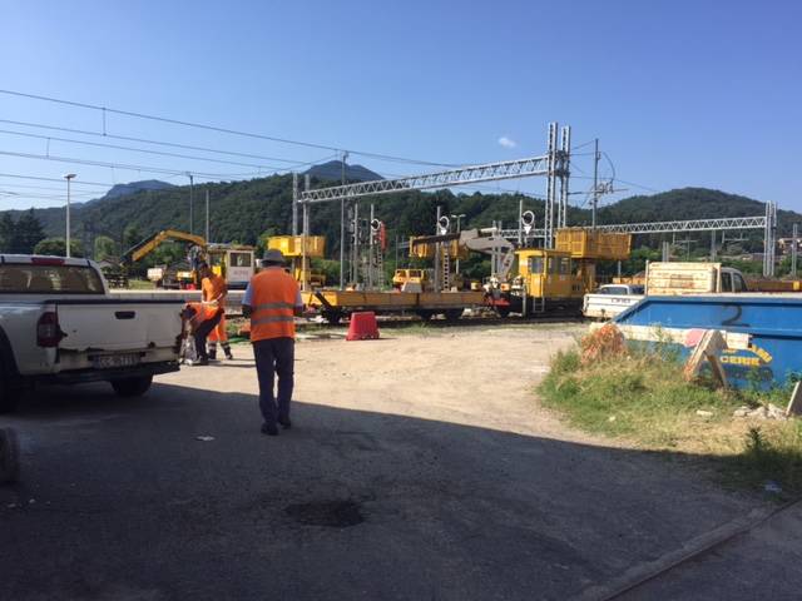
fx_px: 672
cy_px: 300
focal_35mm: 29
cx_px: 401
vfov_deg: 48.2
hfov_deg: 61.7
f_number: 2.2
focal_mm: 4.15
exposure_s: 1/1464
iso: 32
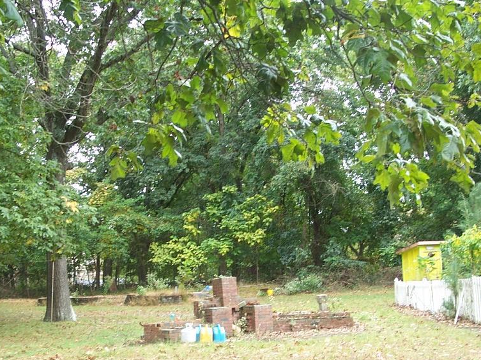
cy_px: 236
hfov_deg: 32.7
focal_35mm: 59
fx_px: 819
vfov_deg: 24.7
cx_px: 214
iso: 64
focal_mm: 7.8
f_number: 2.8
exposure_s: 1/50
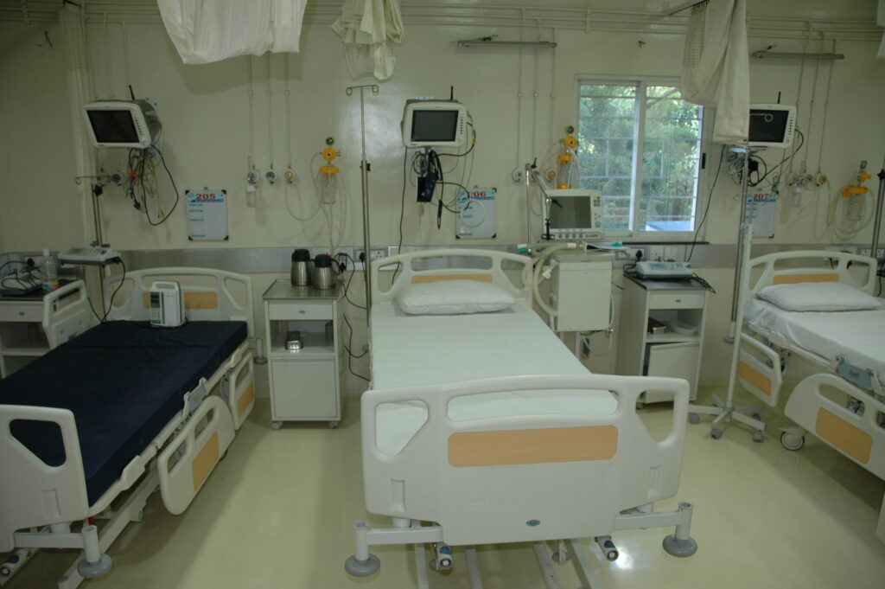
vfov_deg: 47.9
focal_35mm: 27
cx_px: 442
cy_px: 294
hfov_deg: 67.4
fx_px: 663
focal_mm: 18
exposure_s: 1/60
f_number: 3.5
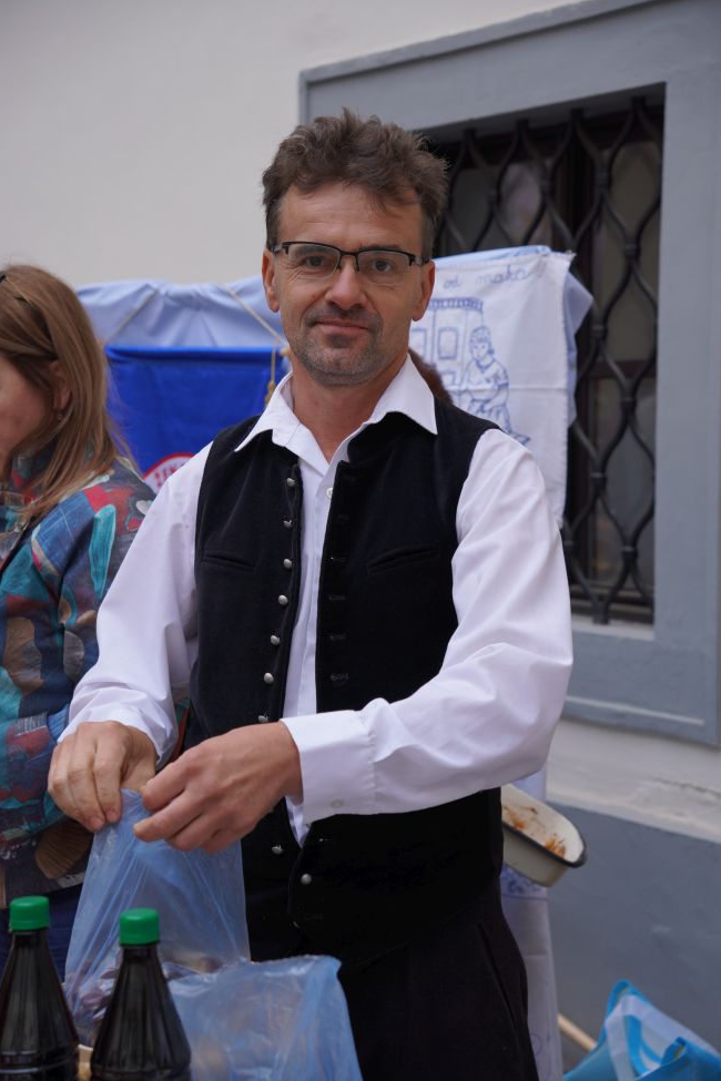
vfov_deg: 30.0
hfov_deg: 20.3
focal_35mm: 67
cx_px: 362
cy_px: 539
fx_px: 2017
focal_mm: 44.1
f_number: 4
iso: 100
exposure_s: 1/160
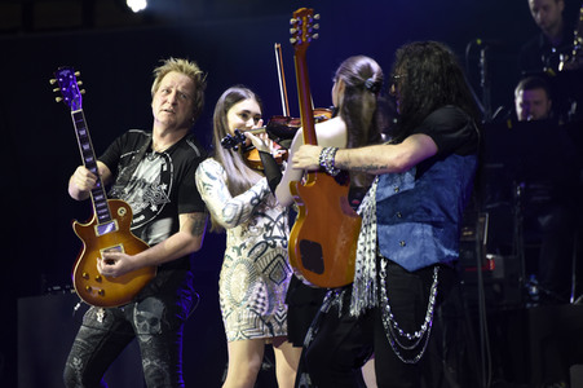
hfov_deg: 6.9
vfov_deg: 4.6
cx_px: 292
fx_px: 4855
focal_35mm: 300
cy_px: 194
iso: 2000
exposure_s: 1/60
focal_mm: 300
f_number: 5.6
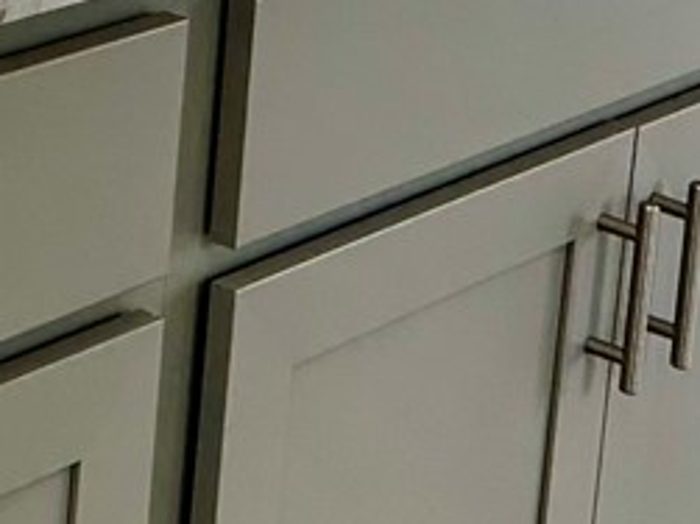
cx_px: 45
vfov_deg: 9.5
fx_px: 3092
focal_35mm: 153
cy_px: -201
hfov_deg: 12.8
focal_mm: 6.86
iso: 125
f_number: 1.78
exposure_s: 1/120
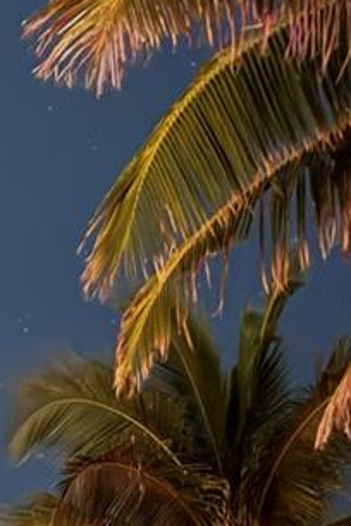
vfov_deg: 20.3
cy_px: 486
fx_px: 1433
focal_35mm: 98
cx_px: -308
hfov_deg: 12.6
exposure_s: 1/2
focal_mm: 6.76
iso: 5000
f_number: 1.78
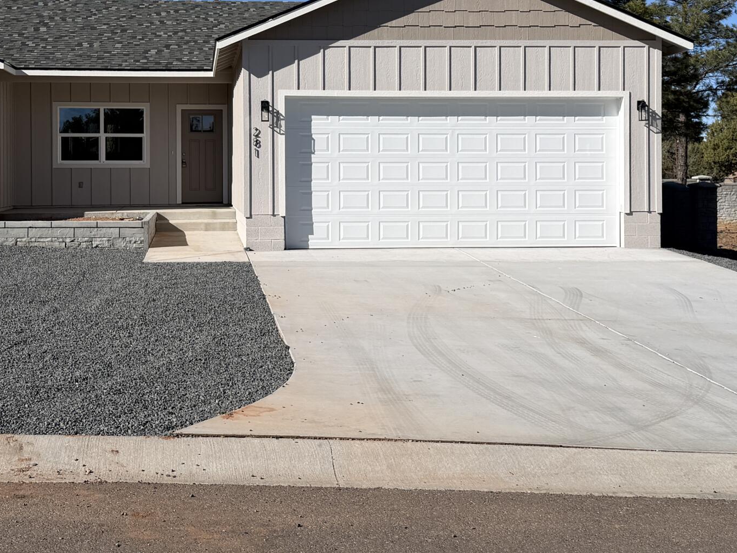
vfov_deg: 27.3
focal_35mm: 53
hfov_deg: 36.1
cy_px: 167
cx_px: 314
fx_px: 1129
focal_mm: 6.76
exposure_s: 1/6711
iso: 80
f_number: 1.78
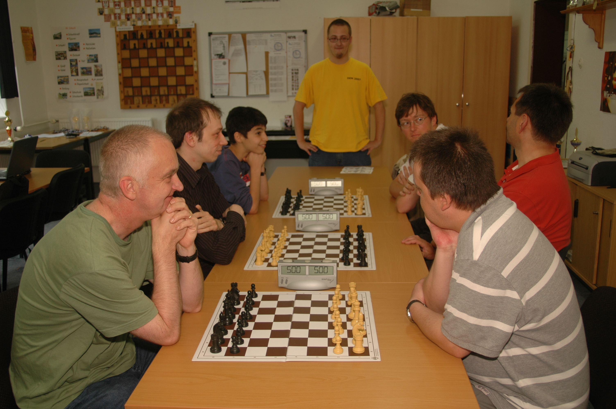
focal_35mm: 36
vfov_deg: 36.8
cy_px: 204
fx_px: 615
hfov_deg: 53.2
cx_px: 308
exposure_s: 1/60
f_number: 4
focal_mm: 24
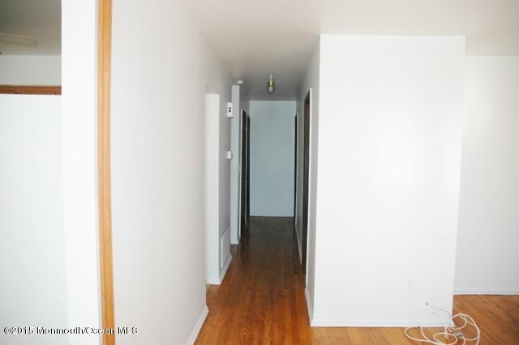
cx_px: 260
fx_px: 389
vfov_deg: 47.9
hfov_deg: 67.4
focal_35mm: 27
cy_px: 172
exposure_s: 1/160
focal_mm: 18
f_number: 3.5
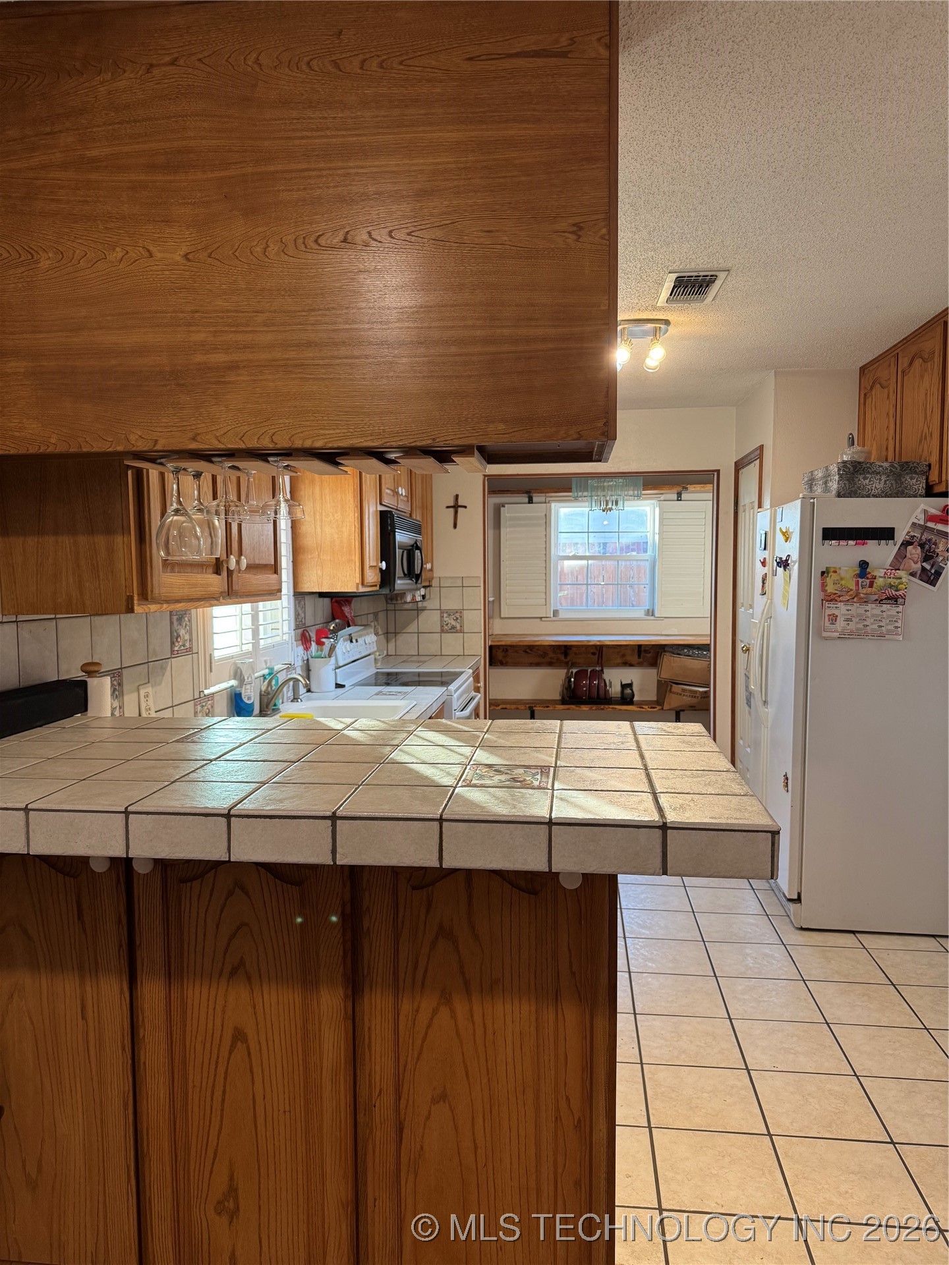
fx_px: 877
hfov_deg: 56.8
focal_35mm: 24
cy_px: 632
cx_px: 474
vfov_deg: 71.6
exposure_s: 1/60
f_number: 1.78
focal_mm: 6.76
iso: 160
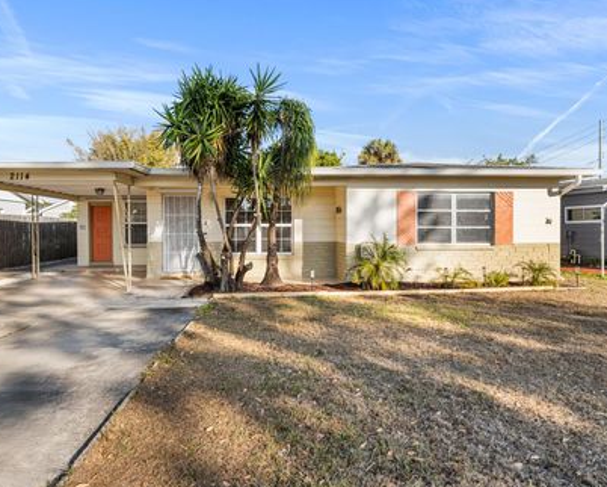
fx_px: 390
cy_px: 241
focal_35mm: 22
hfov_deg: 75.7
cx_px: 282
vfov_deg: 63.9
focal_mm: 18.6
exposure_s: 1/25
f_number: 8
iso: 50
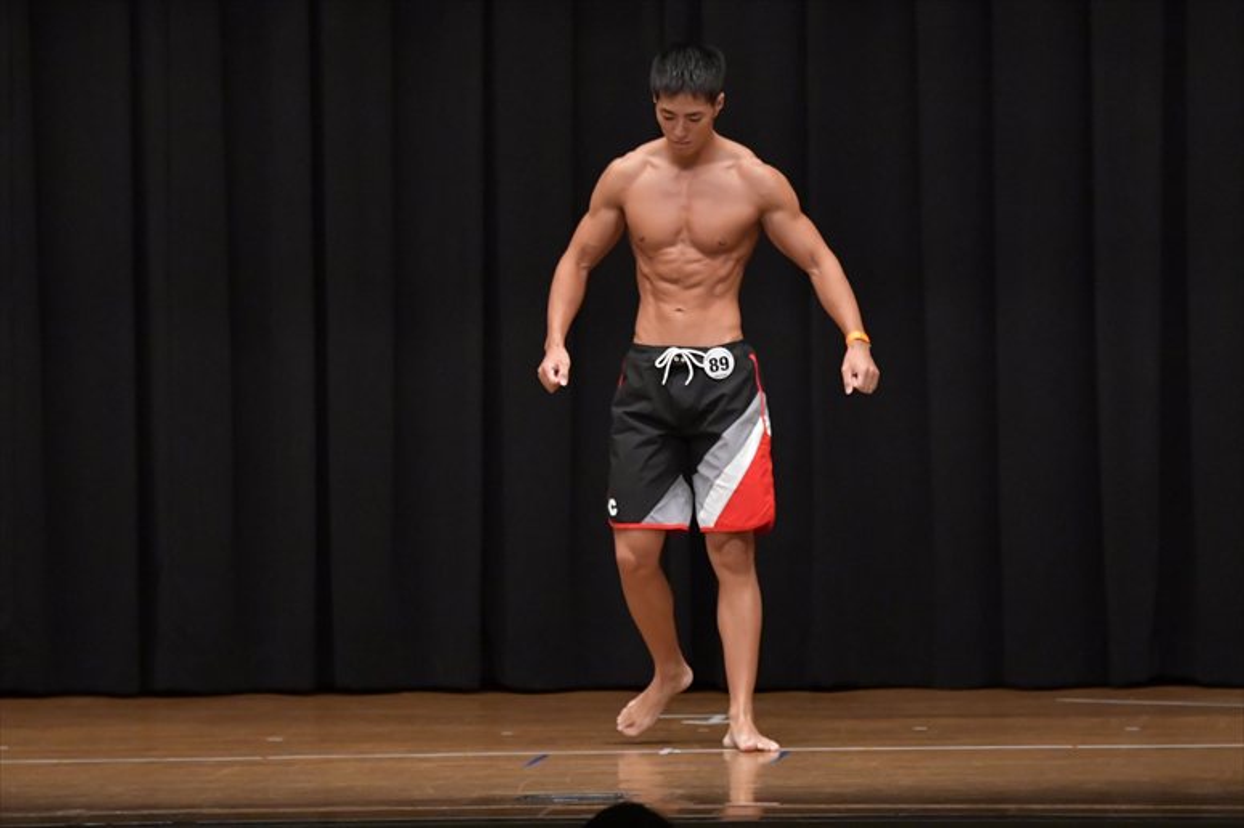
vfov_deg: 5.7
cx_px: 622
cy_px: 414
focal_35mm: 240
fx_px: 8289
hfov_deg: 8.6
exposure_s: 1/400
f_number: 5.6
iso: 6400
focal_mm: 160
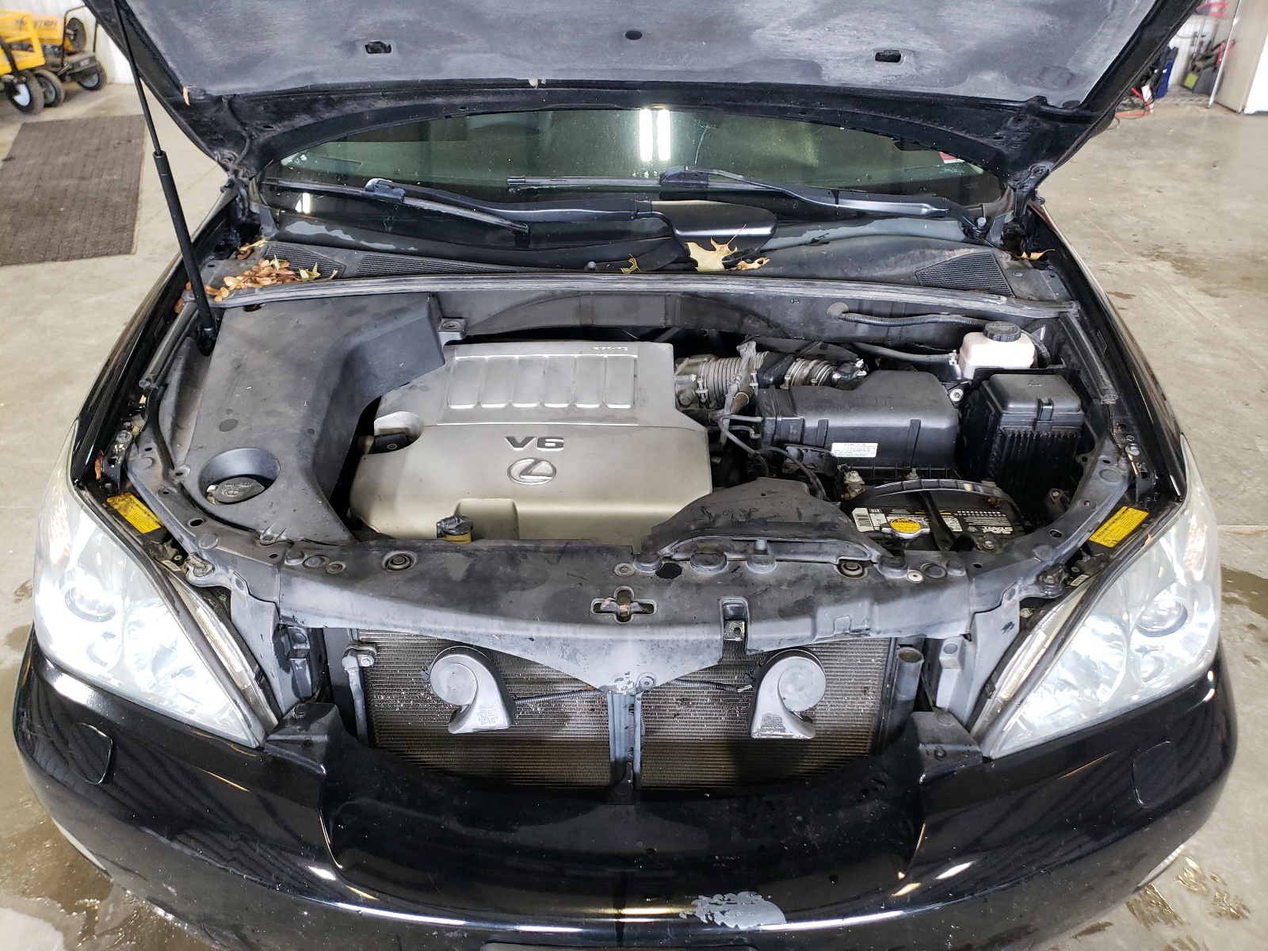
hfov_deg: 67.3
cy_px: 476
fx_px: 952
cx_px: 634
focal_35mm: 26
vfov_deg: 53.1
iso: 137
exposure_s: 1/60.2
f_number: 1.5
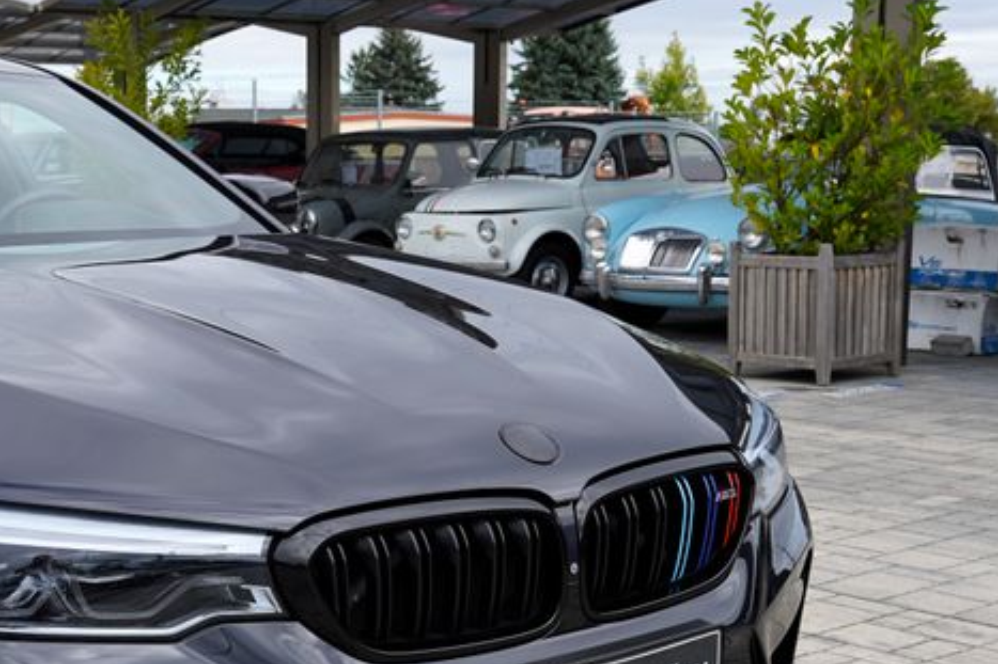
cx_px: 118
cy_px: 452
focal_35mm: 68
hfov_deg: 28.6
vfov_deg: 19.9
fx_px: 1884
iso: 100
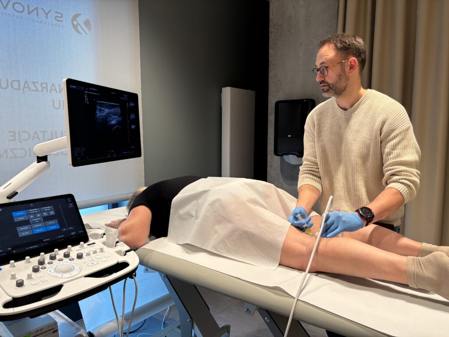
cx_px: 224
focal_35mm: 26
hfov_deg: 67.3
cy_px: 168
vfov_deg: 53.1
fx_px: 337
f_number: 1.6
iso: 100
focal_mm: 5.96
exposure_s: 1/50
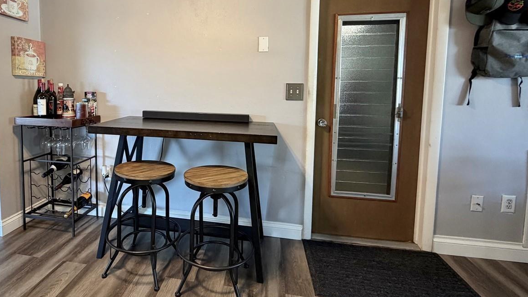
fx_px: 294
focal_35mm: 21
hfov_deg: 82.7
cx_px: 208
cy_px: 108
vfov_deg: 52.9
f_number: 2.2
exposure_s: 1/60
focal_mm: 2.22
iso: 250
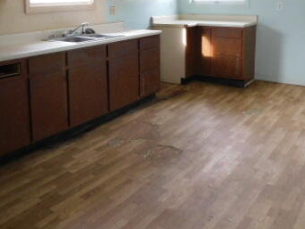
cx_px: 129
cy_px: 37
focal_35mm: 43
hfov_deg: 43.7
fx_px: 379
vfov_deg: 32.5
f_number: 3
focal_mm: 4
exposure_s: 1/30
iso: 400
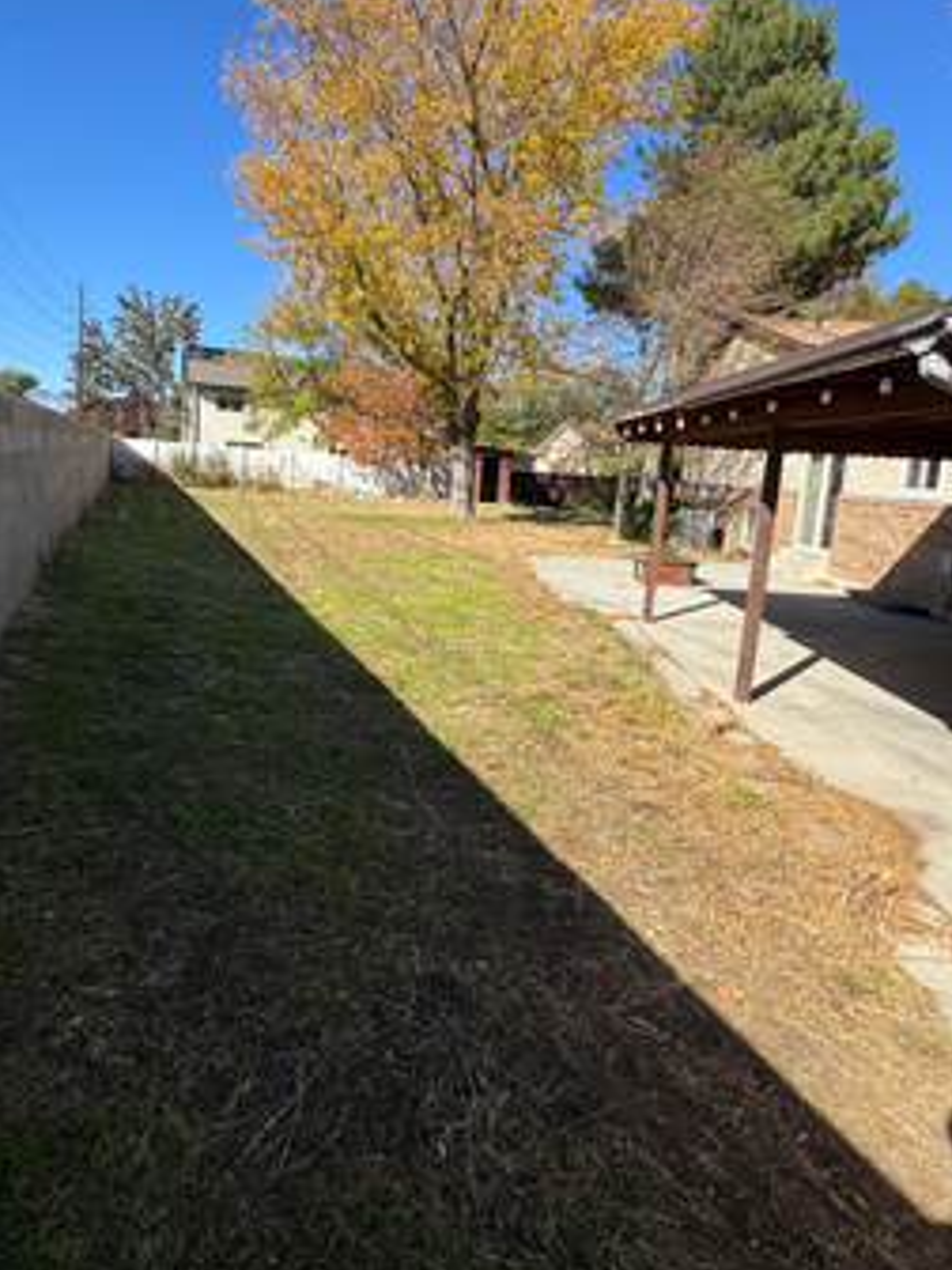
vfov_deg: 81.4
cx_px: 431
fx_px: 733
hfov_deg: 65.8
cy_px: 563
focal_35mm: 20
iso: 50
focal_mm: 2.22
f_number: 2.2
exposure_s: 1/1346
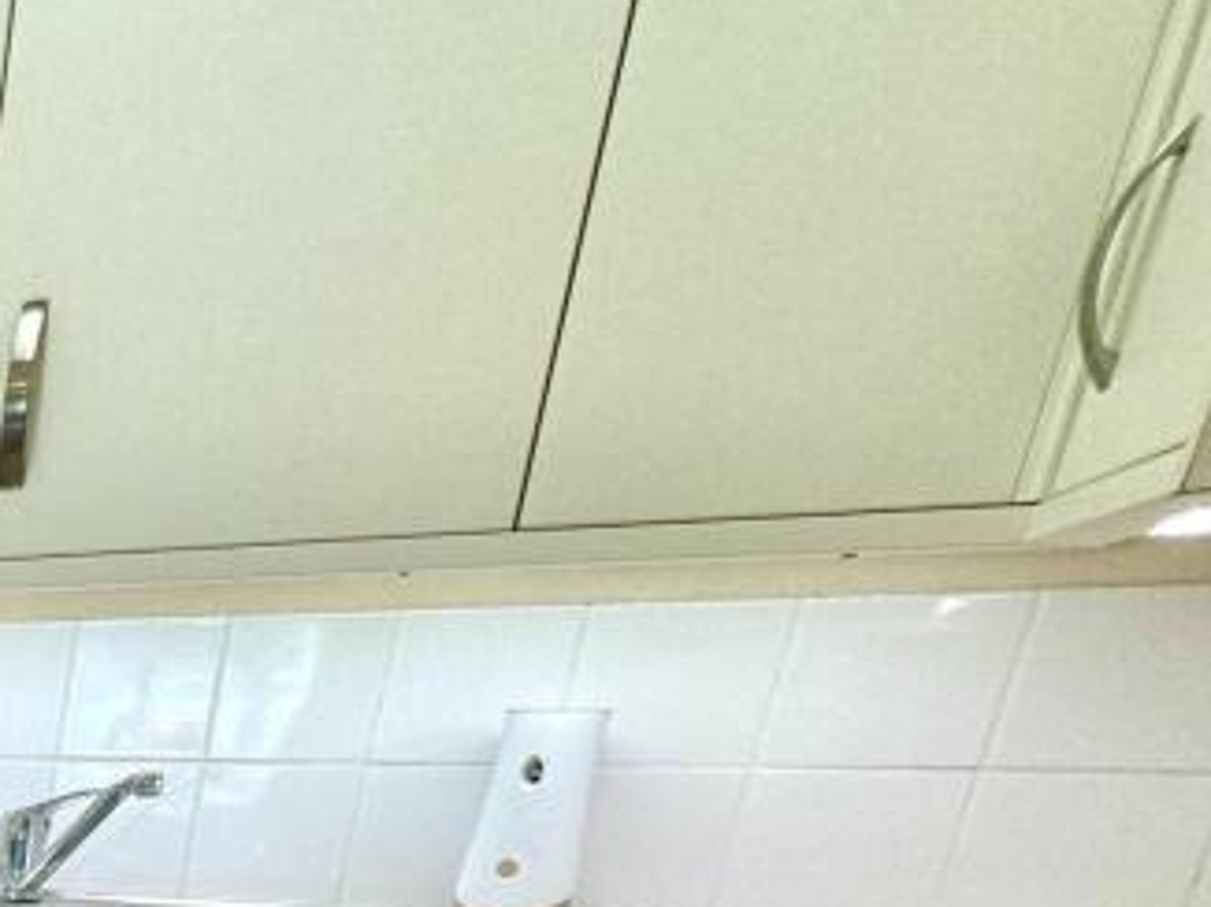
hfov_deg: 26.9
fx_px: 1538
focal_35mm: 44
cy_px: 1227
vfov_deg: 26.8
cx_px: -687
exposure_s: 1/100
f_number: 2.2
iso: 100
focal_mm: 2.22
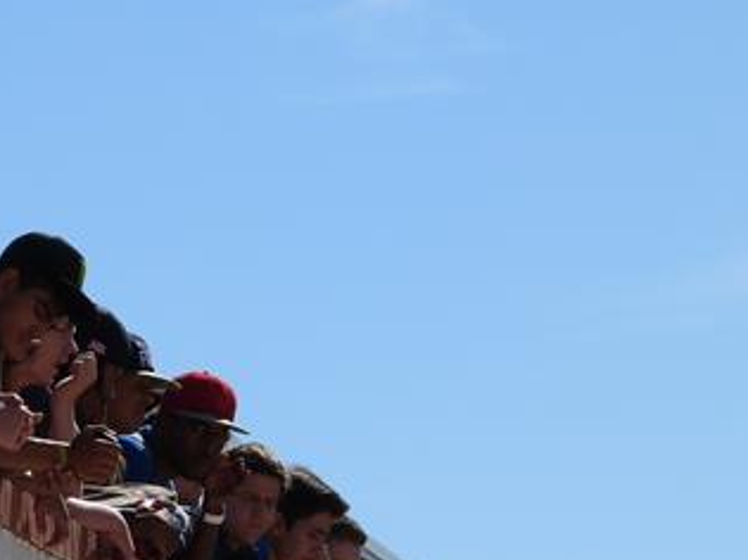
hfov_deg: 5.0
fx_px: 8597
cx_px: 107
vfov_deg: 3.7
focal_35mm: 398
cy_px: 475
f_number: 5.6
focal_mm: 35.3
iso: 100
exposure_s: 1/1000
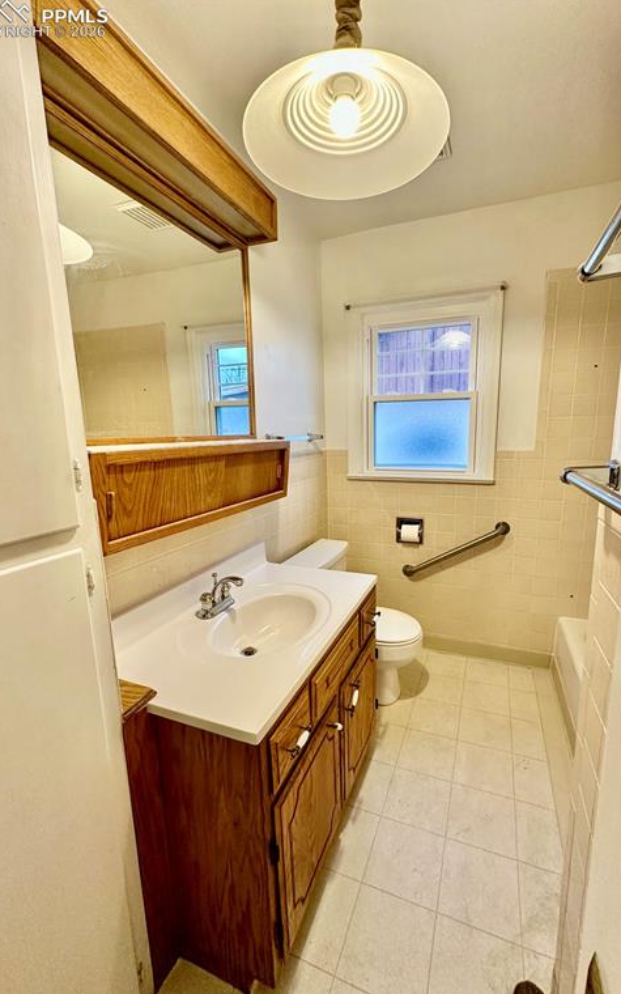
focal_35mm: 15
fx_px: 406
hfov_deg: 74.6
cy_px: 498
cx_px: 337
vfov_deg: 101.5
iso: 200
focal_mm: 2.22
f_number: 2.2
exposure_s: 1/60
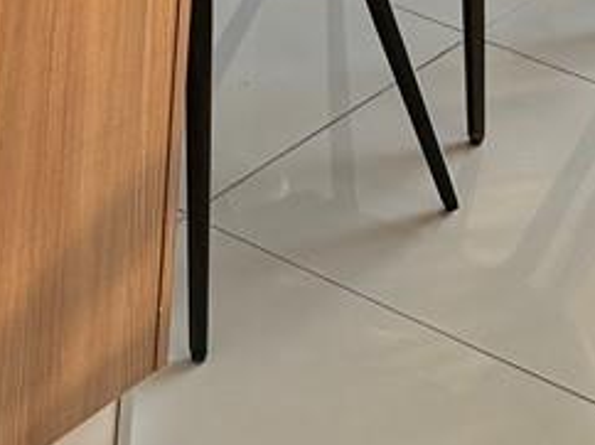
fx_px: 2730
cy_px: -597
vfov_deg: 8.6
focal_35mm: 159
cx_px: -329
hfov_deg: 11.8
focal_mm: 6.86
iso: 125
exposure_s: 1/121
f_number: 1.78
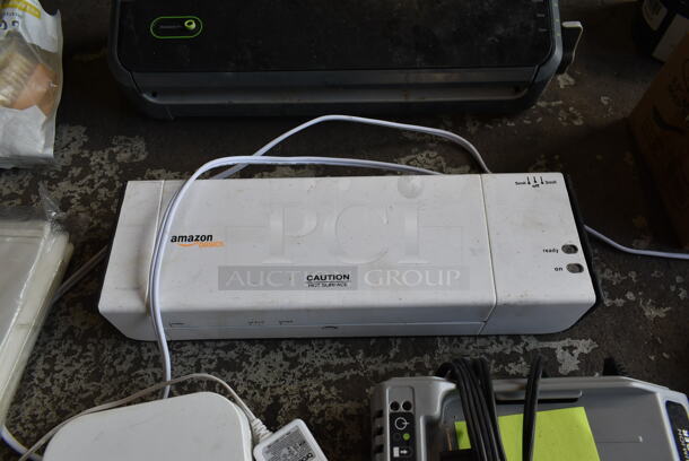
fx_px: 517
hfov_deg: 67.3
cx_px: 344
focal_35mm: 27
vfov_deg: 48.0
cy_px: 230
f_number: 8
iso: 180
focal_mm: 18
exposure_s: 1/60
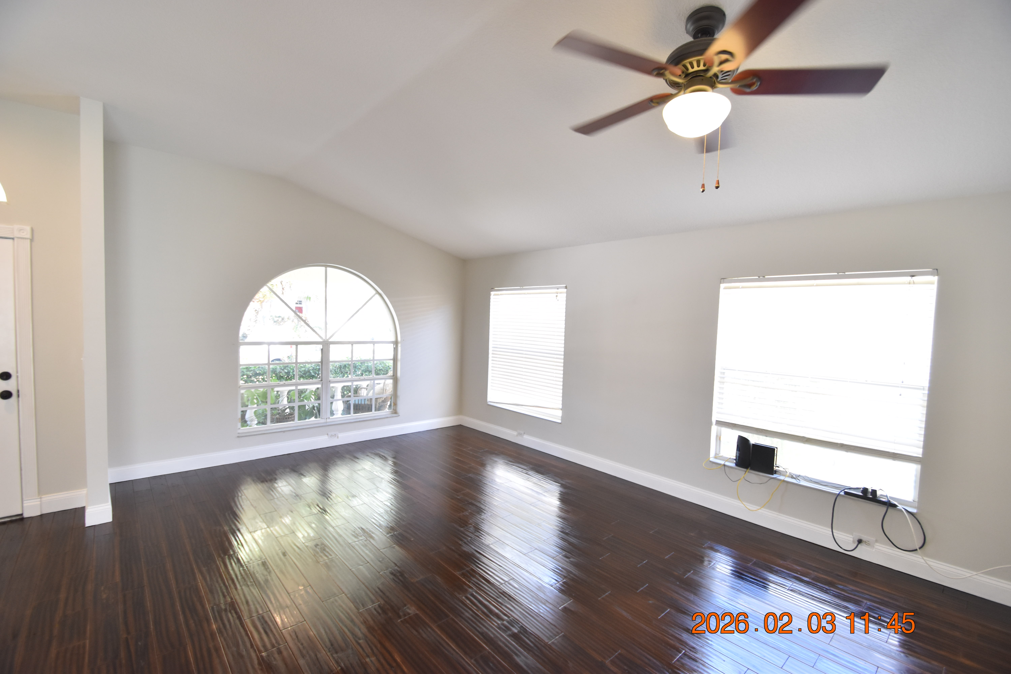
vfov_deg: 77.3
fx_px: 421
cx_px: 506
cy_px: 337
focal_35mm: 15
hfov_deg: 100.4
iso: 800
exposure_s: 1/60
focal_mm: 10
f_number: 3.5
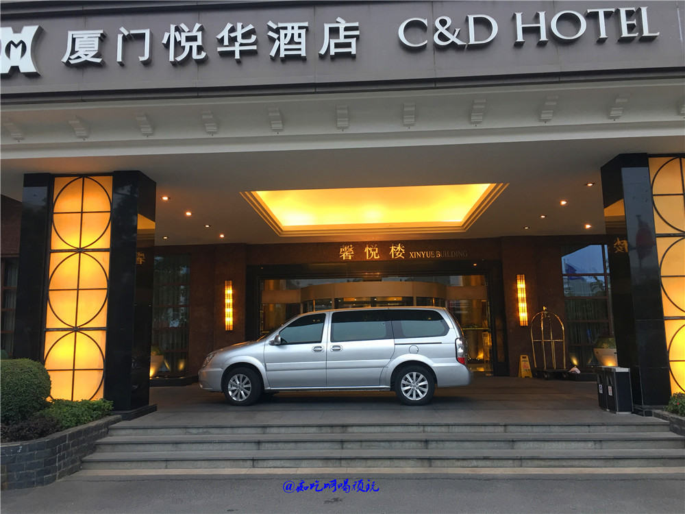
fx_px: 574
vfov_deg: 48.2
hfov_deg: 61.7
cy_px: 257
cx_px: 342
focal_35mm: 29
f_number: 2.2
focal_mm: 4.15
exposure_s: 1/17
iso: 32
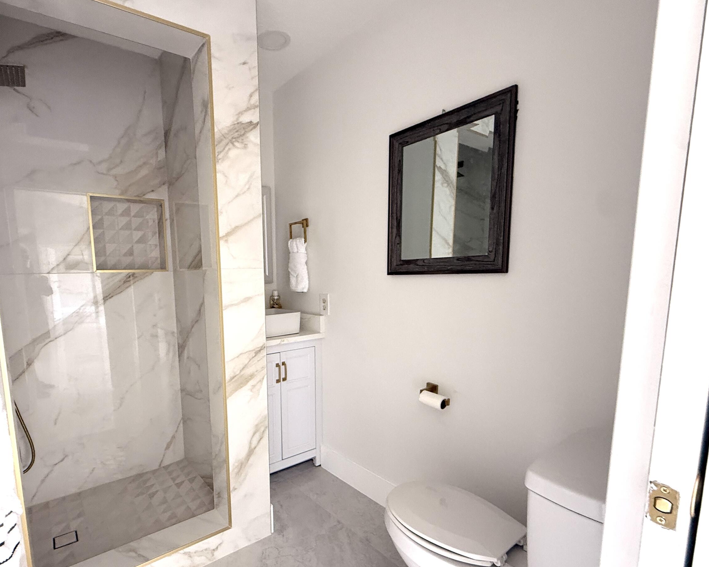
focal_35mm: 18
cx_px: 276
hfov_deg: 85.1
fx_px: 378
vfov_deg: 73.4
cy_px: 325
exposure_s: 1/99
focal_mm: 2.22
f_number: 2.2
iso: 250
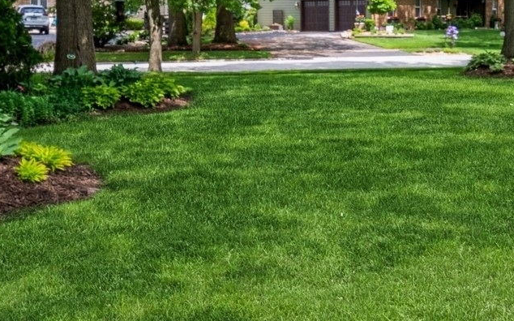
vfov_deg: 23.6
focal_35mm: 54
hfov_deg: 37.3
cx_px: 329
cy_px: 58
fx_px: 756
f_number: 8
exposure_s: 1/60
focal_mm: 14
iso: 100
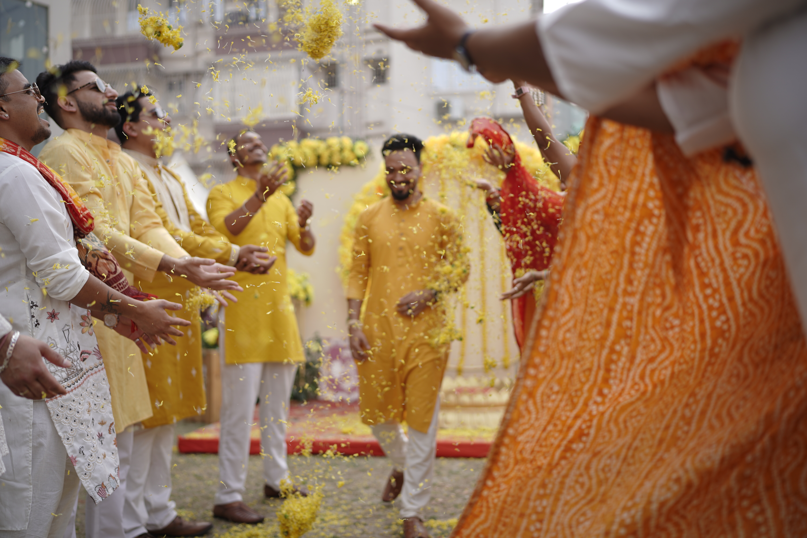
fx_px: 785
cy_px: 269
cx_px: 404
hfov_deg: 54.4
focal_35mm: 35
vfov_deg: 37.9
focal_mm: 35
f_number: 1.4
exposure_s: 1/1250
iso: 80
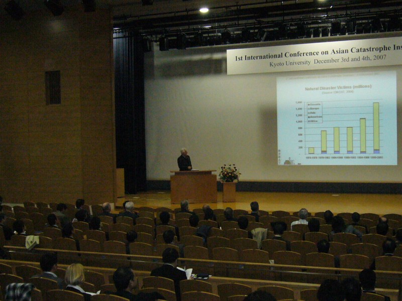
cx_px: 201
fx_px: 639
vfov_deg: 26.6
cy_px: 150
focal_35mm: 55
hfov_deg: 34.9
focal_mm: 6.6
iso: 400
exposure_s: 1/60
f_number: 3
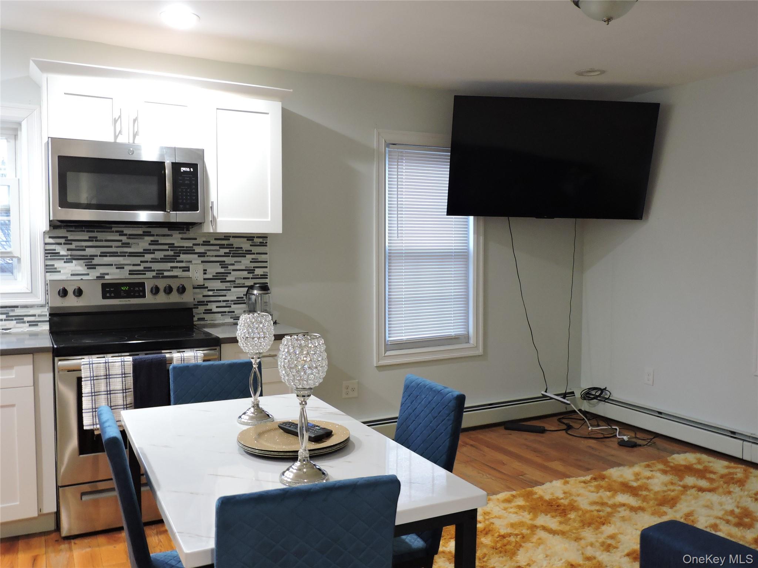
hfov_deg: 60.0
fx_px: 657
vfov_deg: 46.8
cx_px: 379
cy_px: 284
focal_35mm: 30
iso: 400
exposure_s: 1/13
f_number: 3.1
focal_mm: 5.4
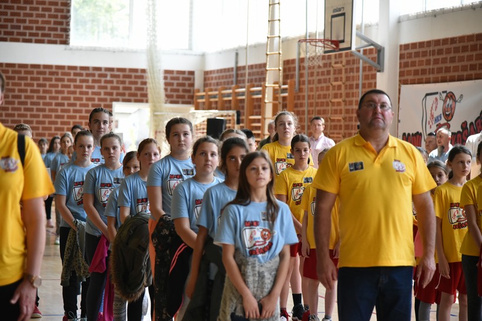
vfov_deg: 13.0
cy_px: 160
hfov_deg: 19.5
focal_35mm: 105
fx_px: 1406
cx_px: 241
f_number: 4
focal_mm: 105
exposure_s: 1/2000
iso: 3200
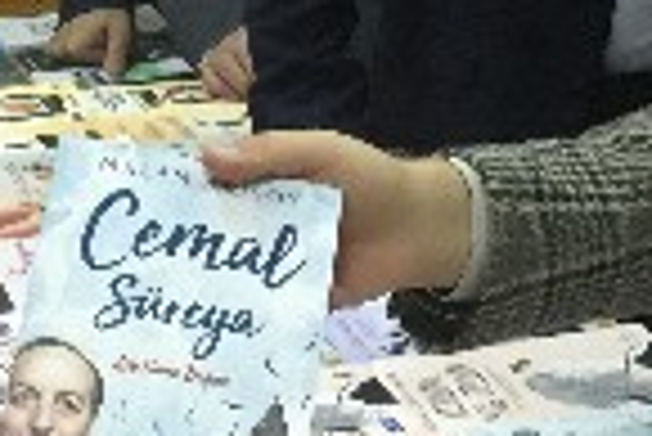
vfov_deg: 9.8
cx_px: 396
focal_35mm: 139
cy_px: 36
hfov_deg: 14.7
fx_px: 2520
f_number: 2.2
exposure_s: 1/17
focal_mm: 4.15
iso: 125
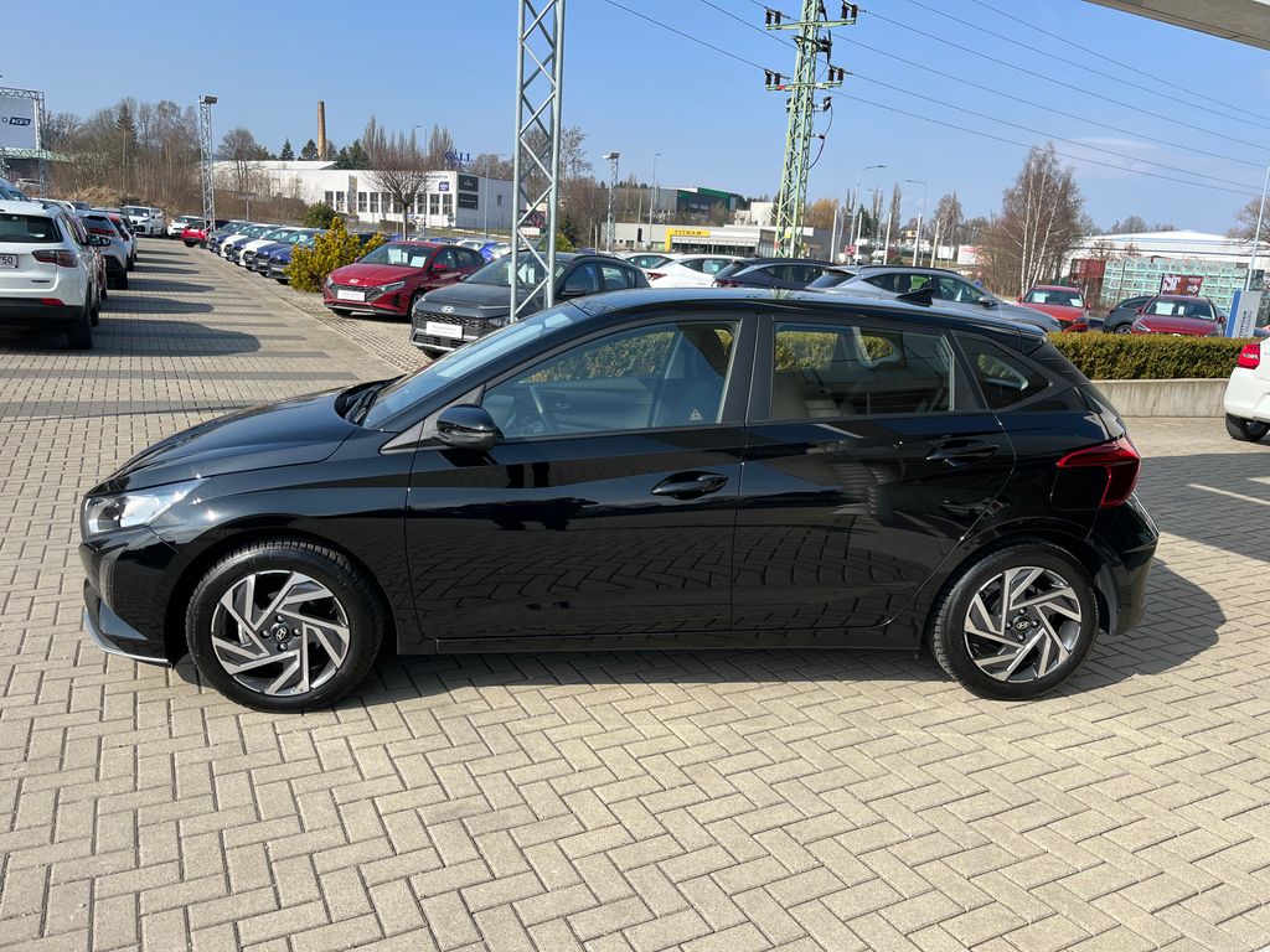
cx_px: 635
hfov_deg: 67.3
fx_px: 954
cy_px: 476
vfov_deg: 53.1
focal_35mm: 26
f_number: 1.6
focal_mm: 5.1
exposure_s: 1/2222
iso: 50
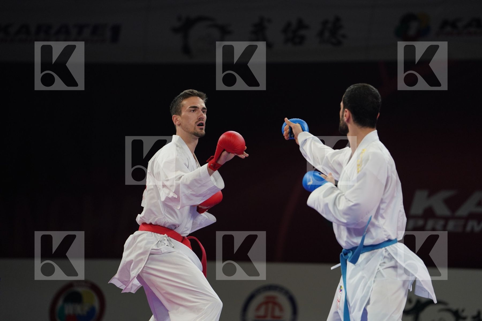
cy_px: 160
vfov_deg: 6.9
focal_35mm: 200
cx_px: 241
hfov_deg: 10.3
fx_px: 2678
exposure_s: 1/1000
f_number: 2.8
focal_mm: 200
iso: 1600
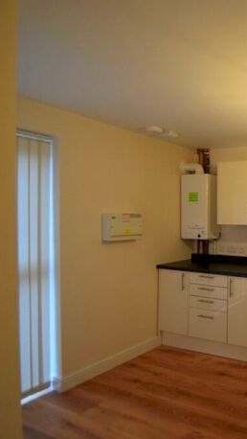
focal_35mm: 24
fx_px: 279
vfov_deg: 76.3
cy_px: 216
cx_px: 312
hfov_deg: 35.1
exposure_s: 1/60
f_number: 4
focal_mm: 10
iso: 800
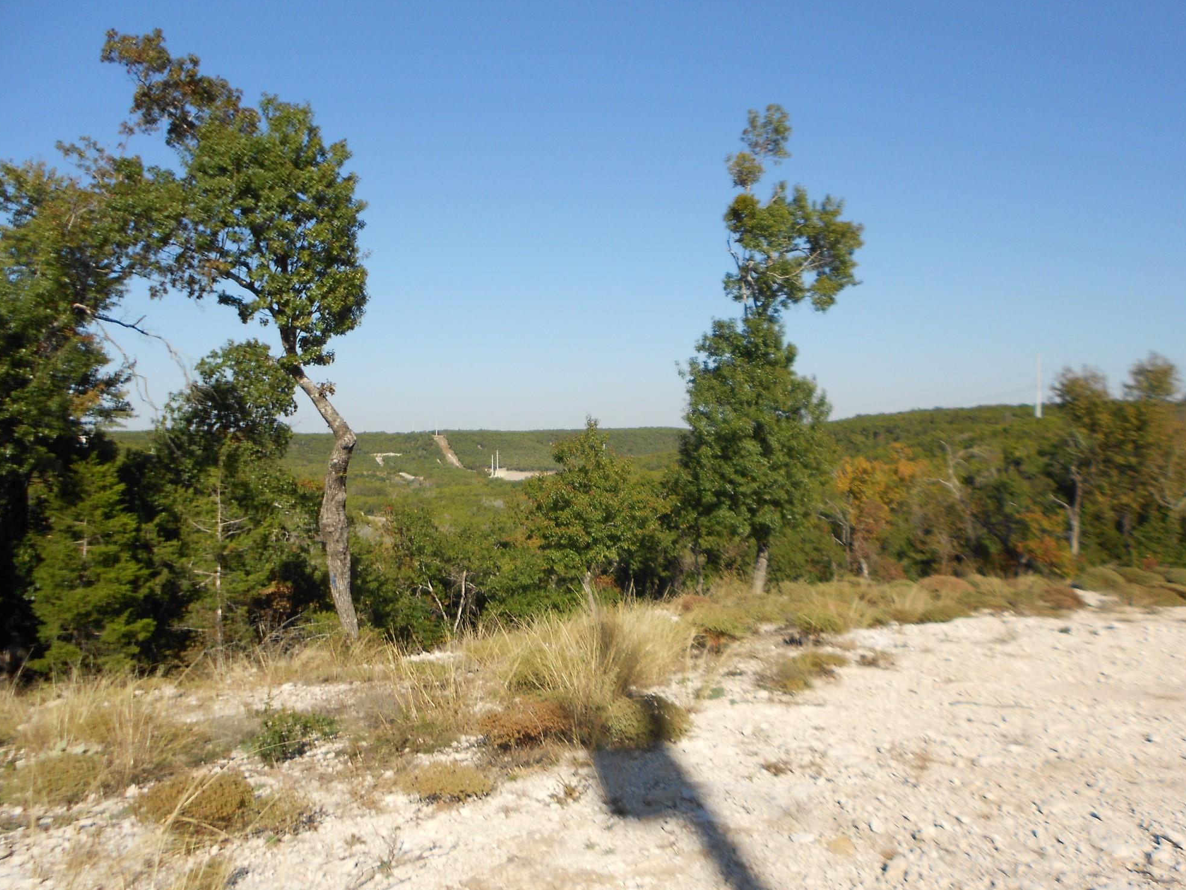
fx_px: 925
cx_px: 597
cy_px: 430
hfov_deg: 65.3
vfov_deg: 51.3
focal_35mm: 27
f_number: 3.2
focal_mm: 4.6
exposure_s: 1/1250
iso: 80
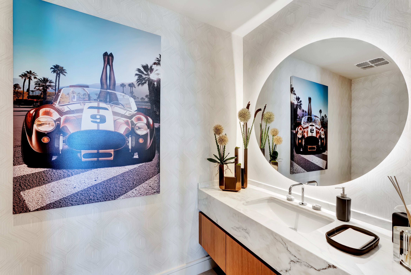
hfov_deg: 100.3
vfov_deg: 77.4
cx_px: 206
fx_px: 171
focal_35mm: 15
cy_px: 138
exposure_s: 1/20
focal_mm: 15
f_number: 9
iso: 400
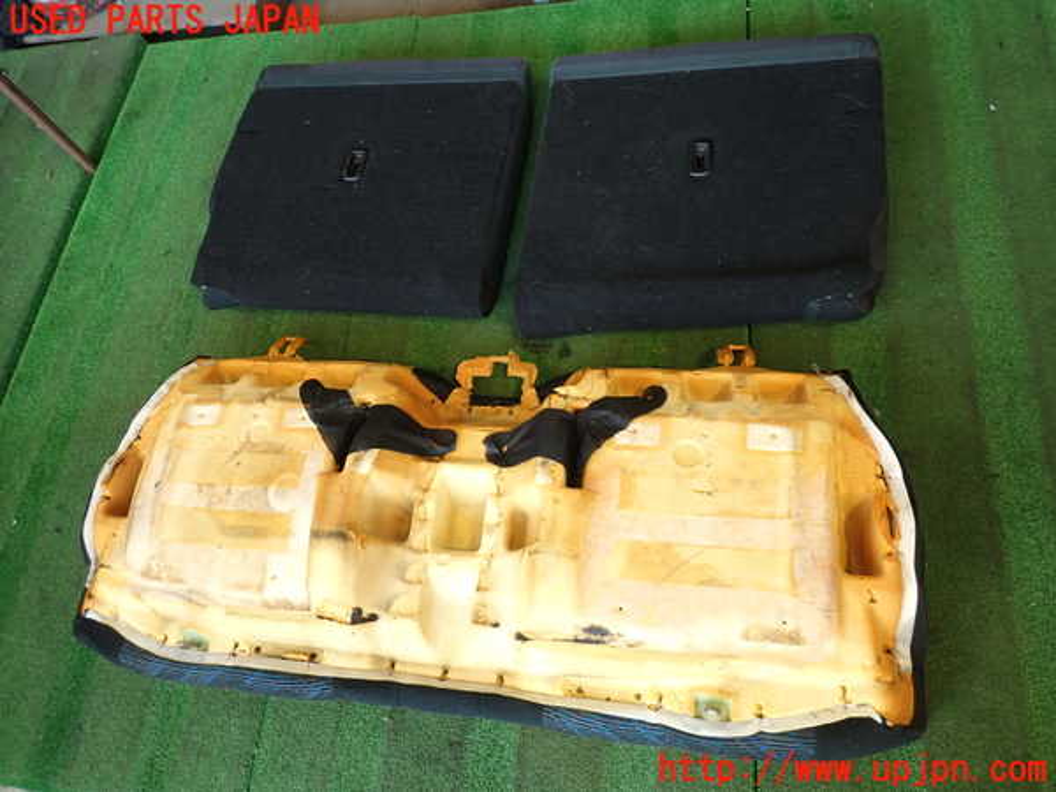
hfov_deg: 69.4
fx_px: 763
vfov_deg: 54.9
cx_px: 528
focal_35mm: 25
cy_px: 396
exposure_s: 1/60
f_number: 2
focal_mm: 4.5
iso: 200
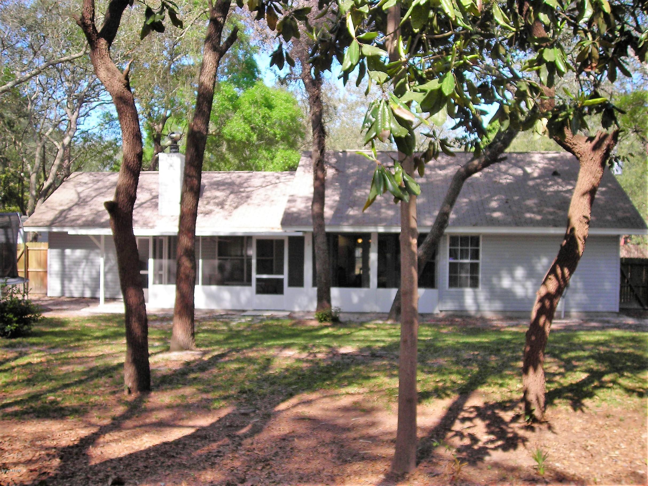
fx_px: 711
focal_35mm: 38
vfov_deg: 37.7
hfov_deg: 49.0
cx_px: 324
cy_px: 243
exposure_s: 1/214
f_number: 3.2
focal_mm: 6.3
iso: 50
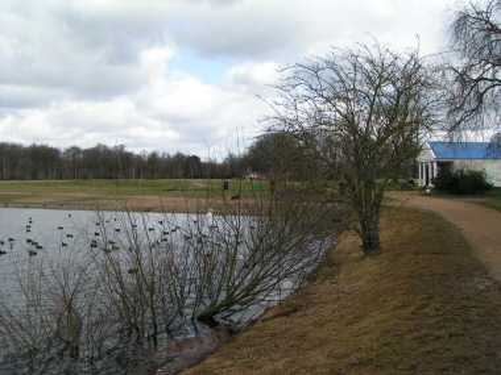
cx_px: 250
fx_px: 550
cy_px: 188
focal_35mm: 38
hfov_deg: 49.0
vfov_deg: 37.7
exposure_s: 1/200
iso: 50
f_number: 5.6
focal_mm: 5.8
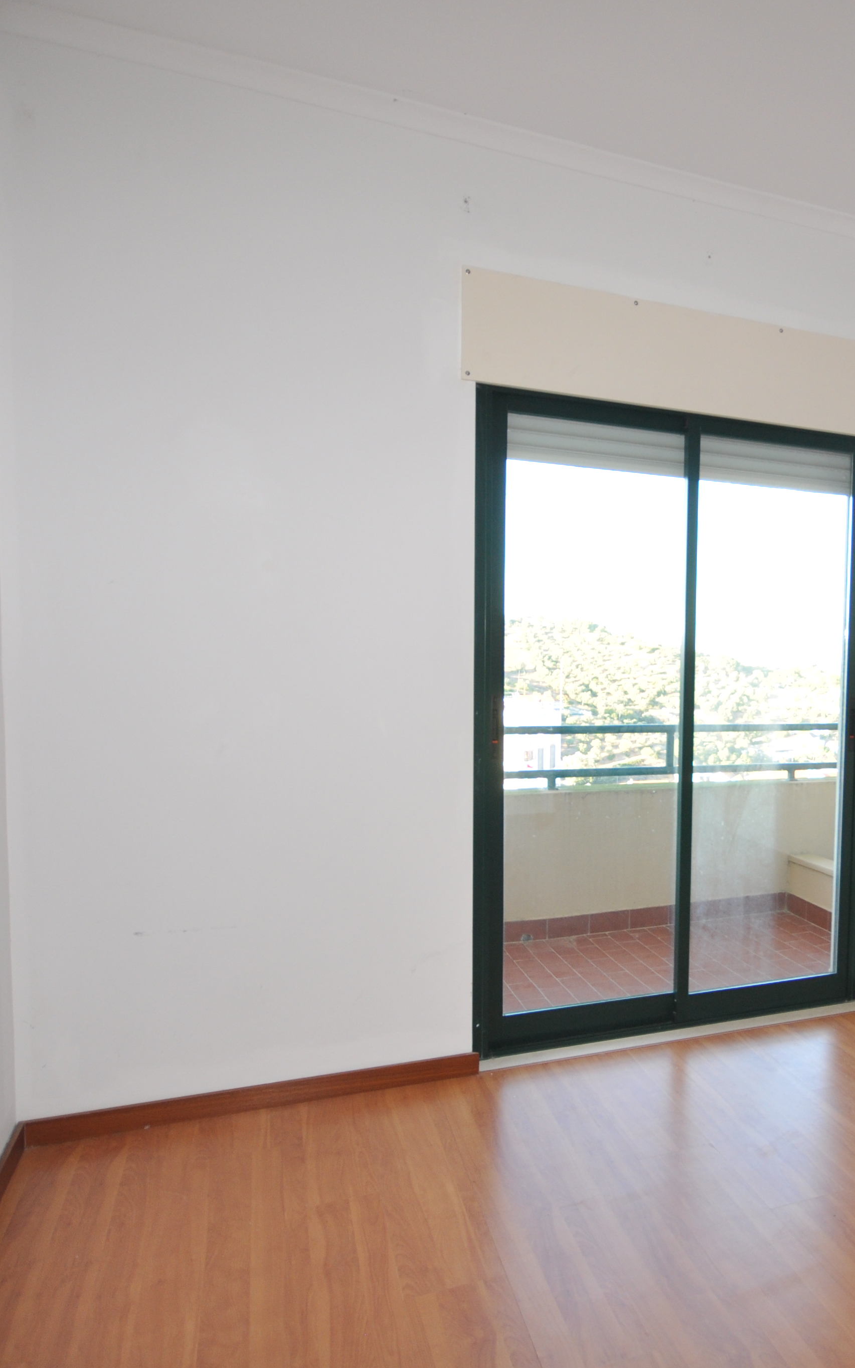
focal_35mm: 24
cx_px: 698
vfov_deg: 74.8
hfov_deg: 47.9
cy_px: 702
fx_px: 895
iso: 400
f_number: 4.5
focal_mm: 10
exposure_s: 1/80
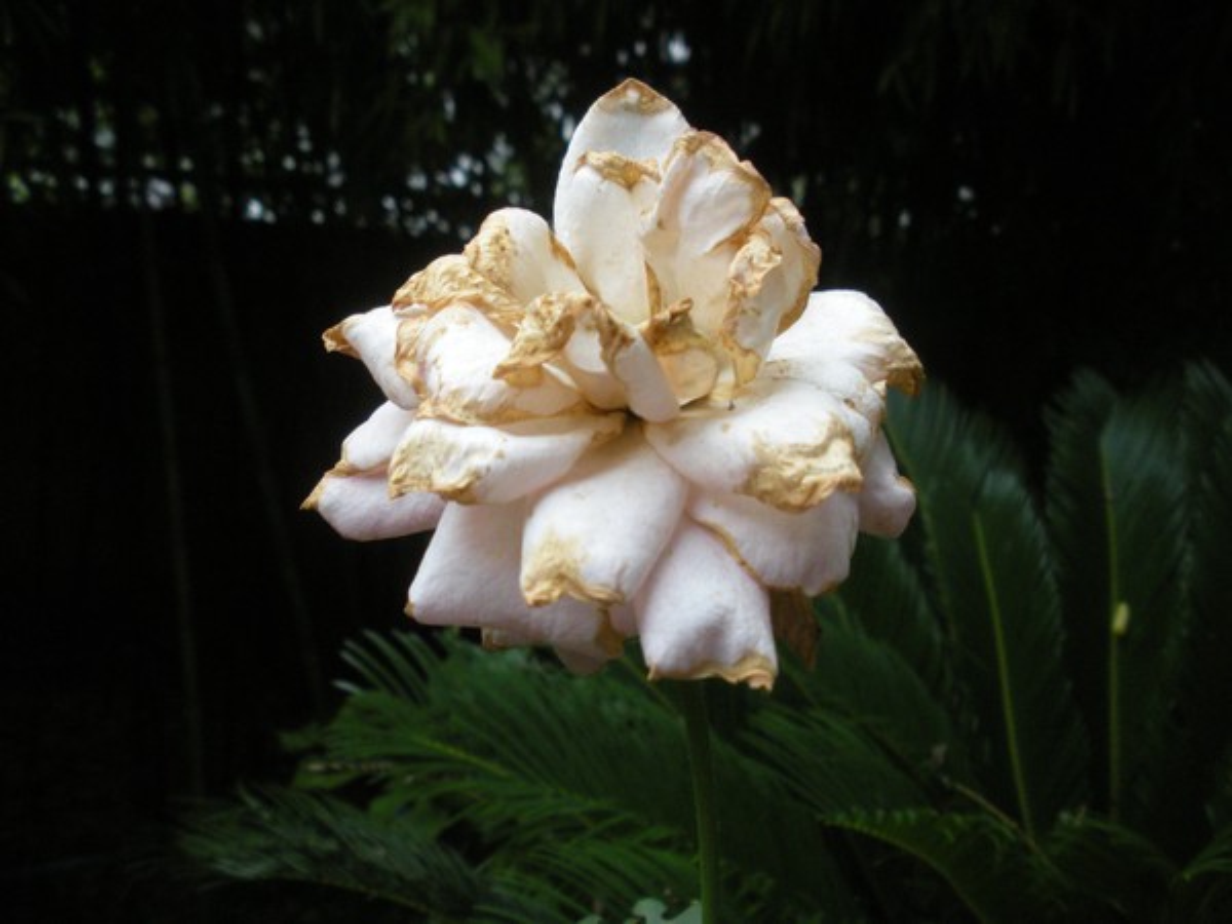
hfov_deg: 51.4
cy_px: 462
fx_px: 1281
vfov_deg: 39.7
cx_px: 616
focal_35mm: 36
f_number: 3.5
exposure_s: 1/60
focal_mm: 6.3
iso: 209
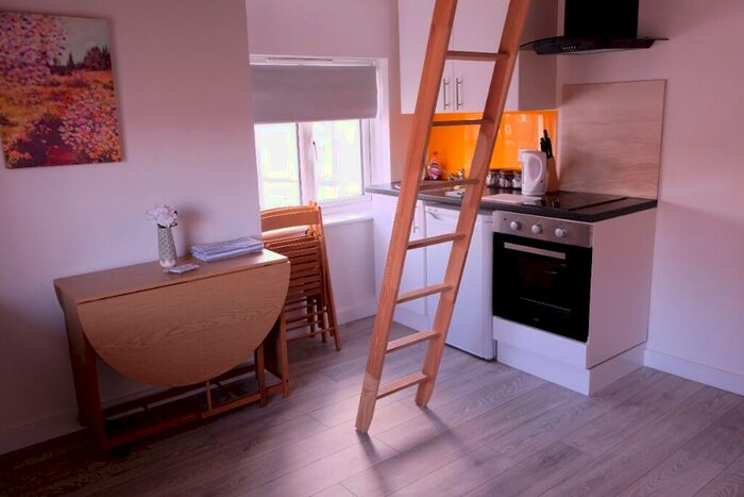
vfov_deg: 45.0
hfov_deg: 63.6
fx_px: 599
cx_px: 372
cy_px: 248
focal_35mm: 29
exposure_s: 1/60
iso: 400
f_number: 3.2
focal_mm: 19.6
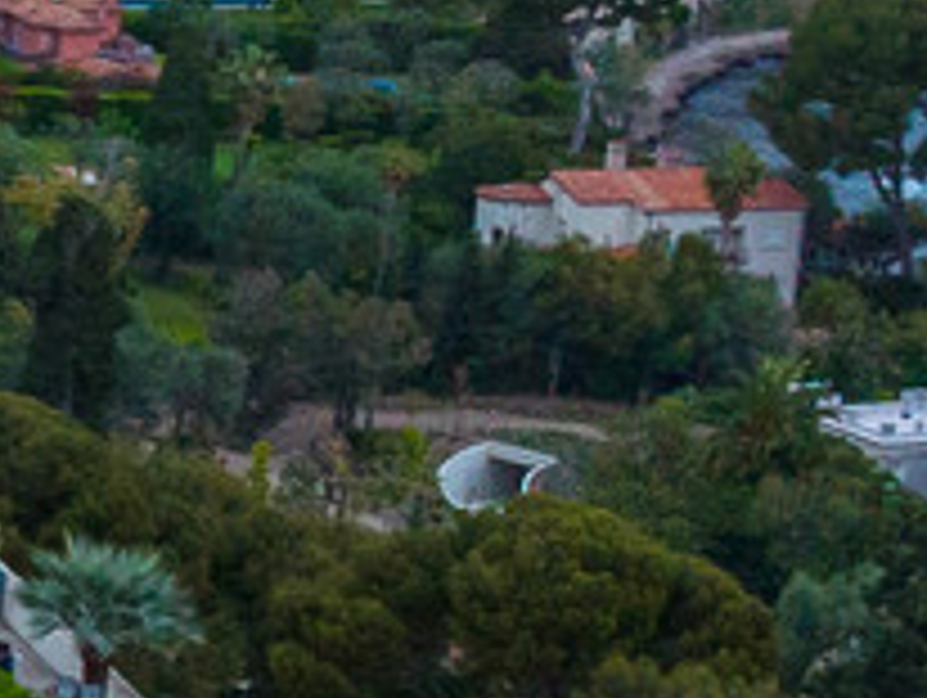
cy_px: 333
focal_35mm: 186
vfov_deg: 8.0
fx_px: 4987
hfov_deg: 9.0
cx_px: -1656
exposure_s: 1/200
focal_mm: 12.3
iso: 200
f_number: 5.6
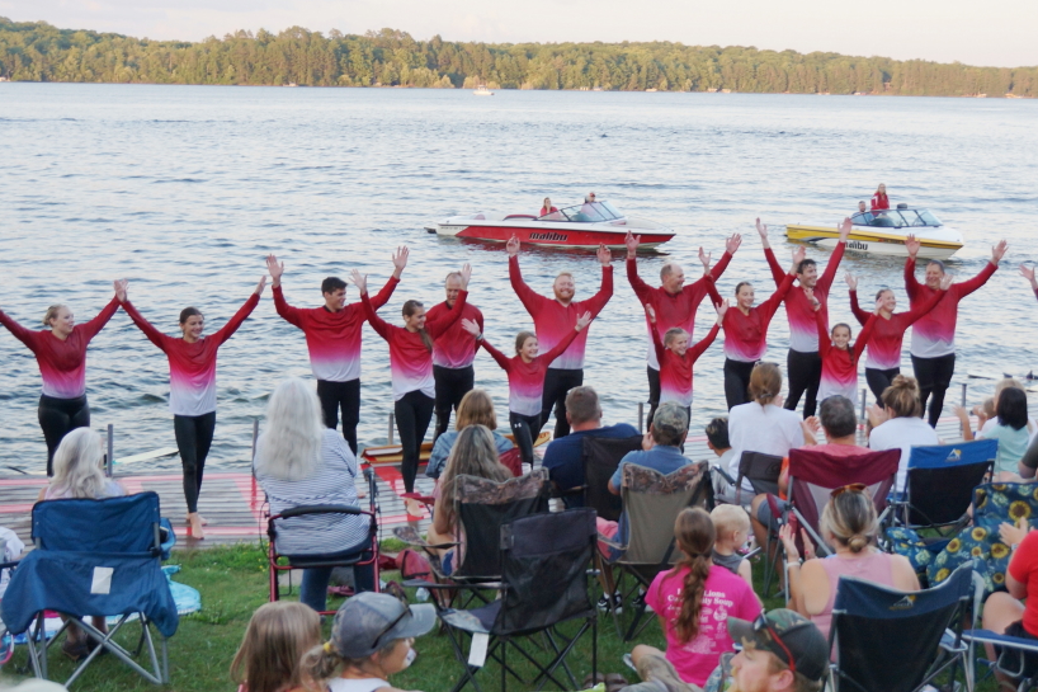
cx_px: 557
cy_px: 404
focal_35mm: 44
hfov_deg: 44.5
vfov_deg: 30.4
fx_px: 1268
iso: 250
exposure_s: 1/60
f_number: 4
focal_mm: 24
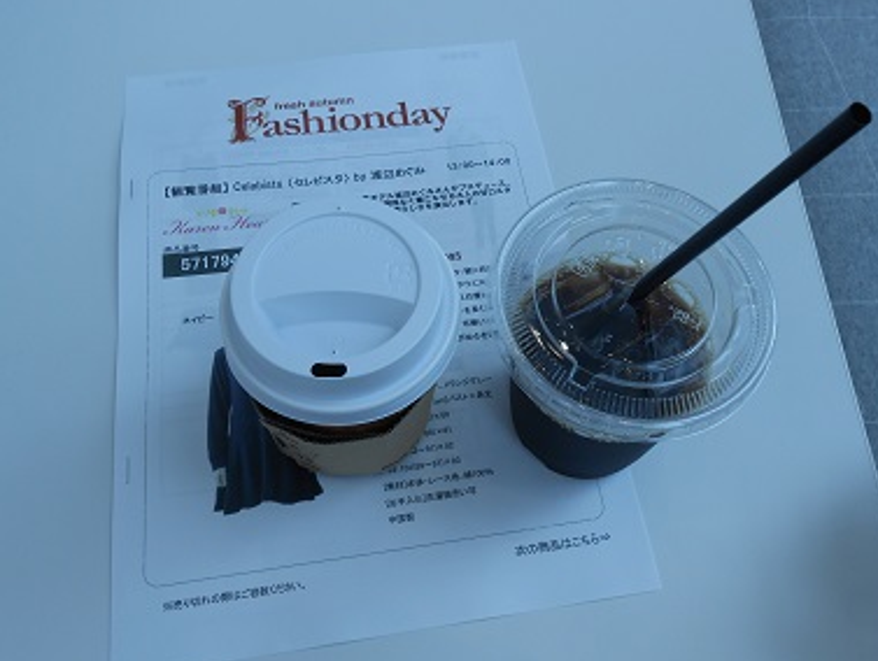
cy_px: 307
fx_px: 838
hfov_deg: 55.3
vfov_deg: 43.0
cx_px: 444
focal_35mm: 33
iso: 80
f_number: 3.8
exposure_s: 1/250
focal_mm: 5.3
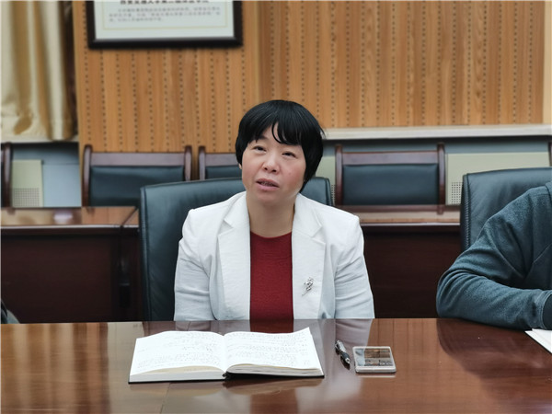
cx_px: 276
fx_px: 1292
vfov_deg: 18.2
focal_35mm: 81
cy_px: 207
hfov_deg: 24.1
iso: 160
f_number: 2.4
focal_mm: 7.48
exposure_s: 1/50
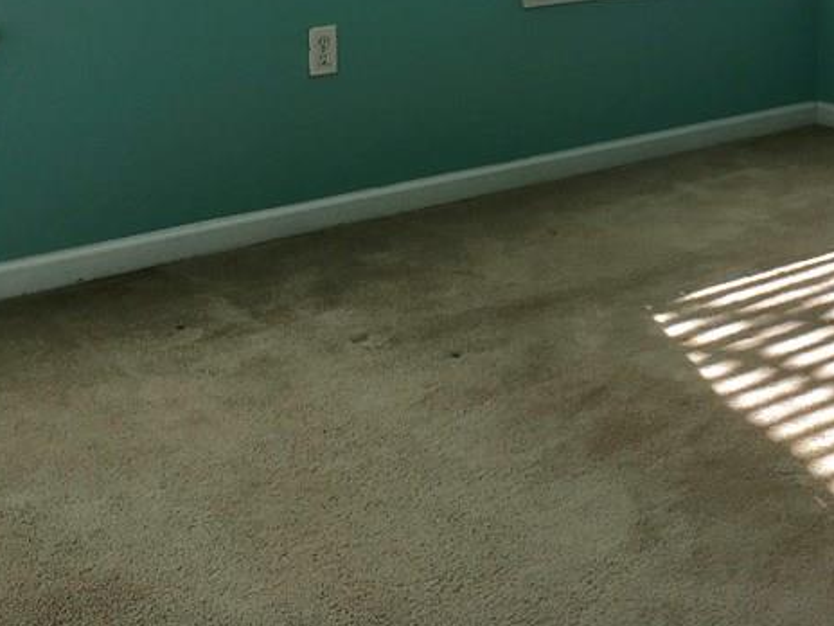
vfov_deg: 21.8
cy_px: -50
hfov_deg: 29.7
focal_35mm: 64
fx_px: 1542
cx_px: 640
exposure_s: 1/129
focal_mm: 4.15
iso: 25
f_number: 2.2
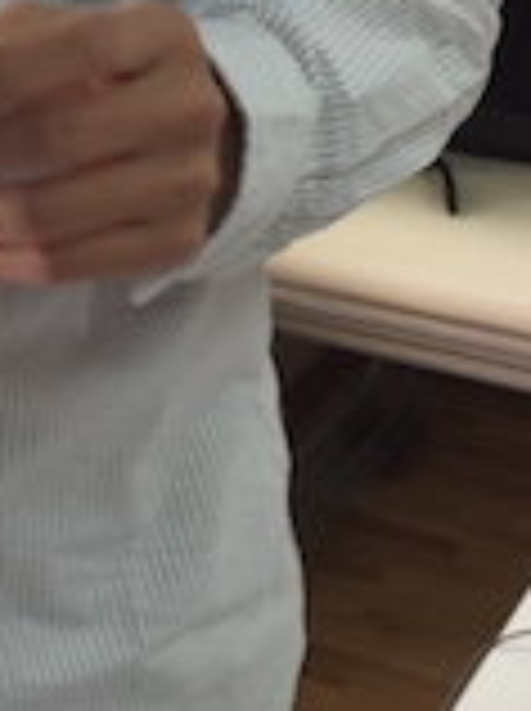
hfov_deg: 12.3
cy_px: -245
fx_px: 2461
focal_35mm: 120
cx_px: 135
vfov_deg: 15.5
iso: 32
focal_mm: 4.15
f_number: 2.2
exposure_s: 1/50
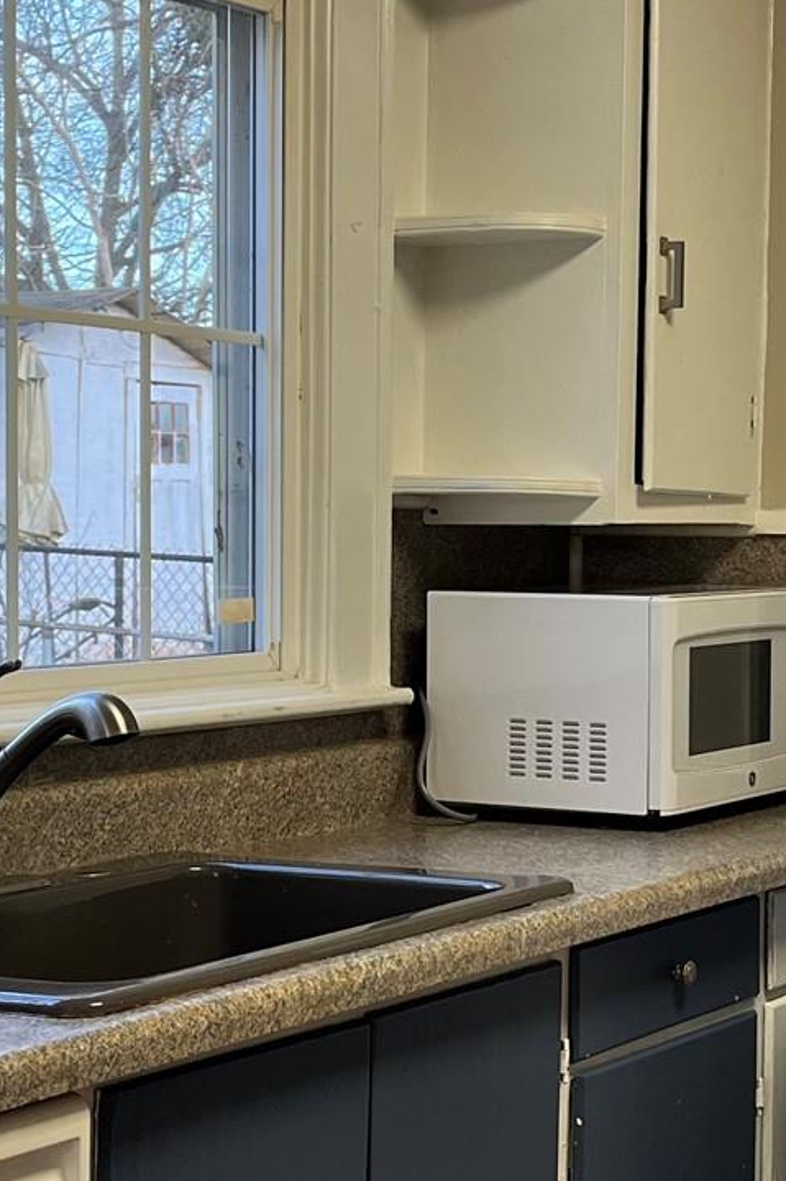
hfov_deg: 17.7
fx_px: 2523
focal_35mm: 77
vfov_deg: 26.3
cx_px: 491
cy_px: 708
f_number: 1.6
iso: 125
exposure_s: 1/120
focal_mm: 5.1
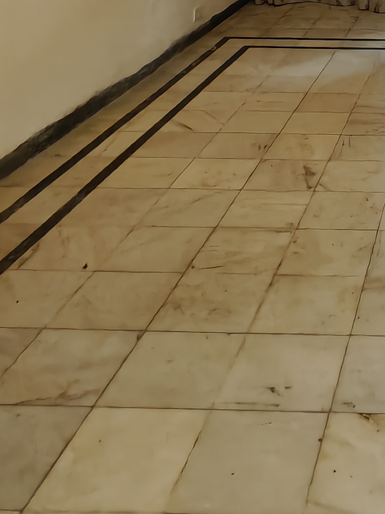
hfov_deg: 25.1
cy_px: -98
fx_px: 771
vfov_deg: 31.2
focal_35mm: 52
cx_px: 471
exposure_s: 1/48
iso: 250
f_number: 2.2
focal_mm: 1.68
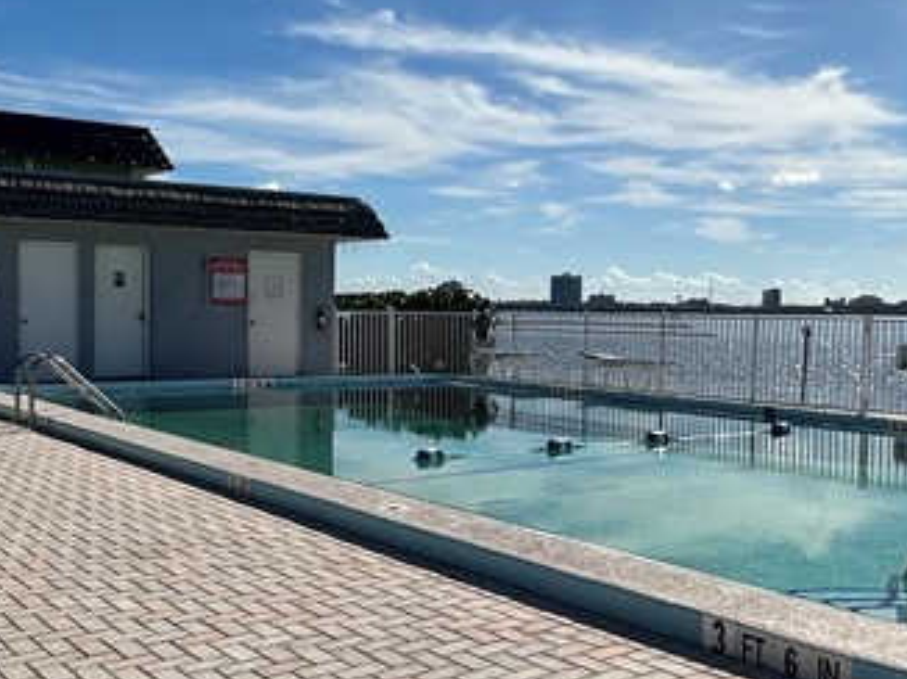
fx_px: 1152
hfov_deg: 43.0
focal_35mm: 44
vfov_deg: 32.8
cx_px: 473
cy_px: 365
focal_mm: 2.22
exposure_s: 1/6494
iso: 50
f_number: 2.2
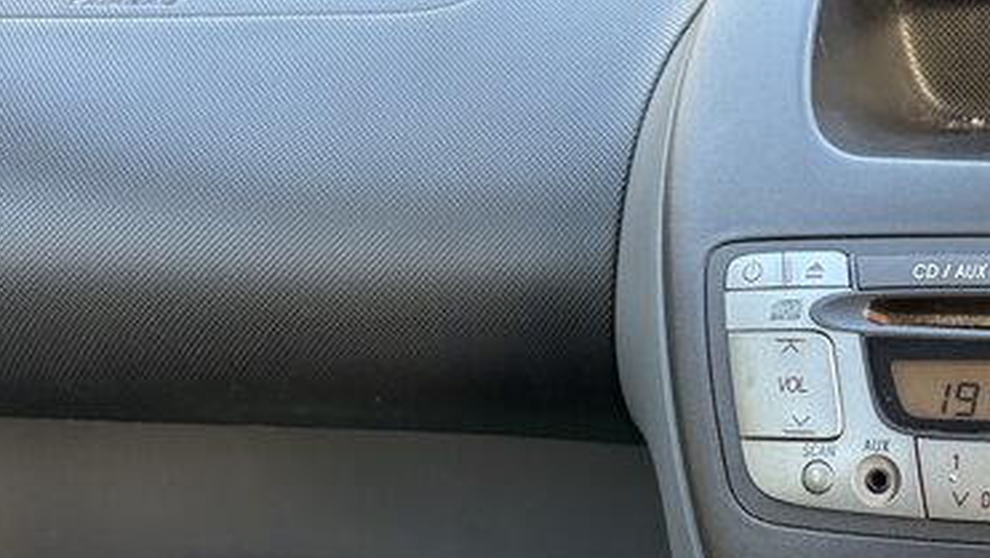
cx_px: 1017
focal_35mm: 61
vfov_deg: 19.4
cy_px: 497
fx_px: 1602
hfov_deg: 31.4
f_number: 1.6
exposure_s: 1/69
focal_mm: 5.96
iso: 125
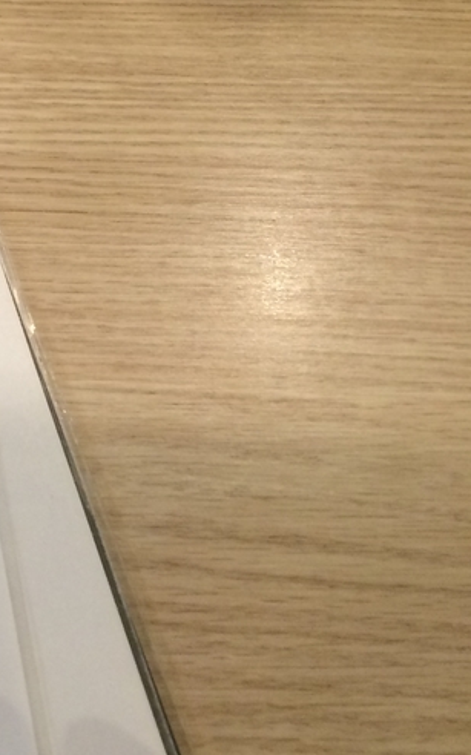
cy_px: 86
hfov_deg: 16.7
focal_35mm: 75
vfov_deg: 26.6
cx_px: -72
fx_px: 1542
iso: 160
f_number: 2.2
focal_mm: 4.15
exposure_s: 1/30
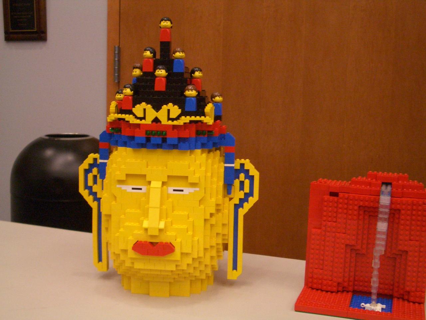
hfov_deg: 38.9
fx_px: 603
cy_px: 160
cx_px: 213
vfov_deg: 29.7
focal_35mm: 49
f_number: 3.1
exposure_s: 1/40
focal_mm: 8.2
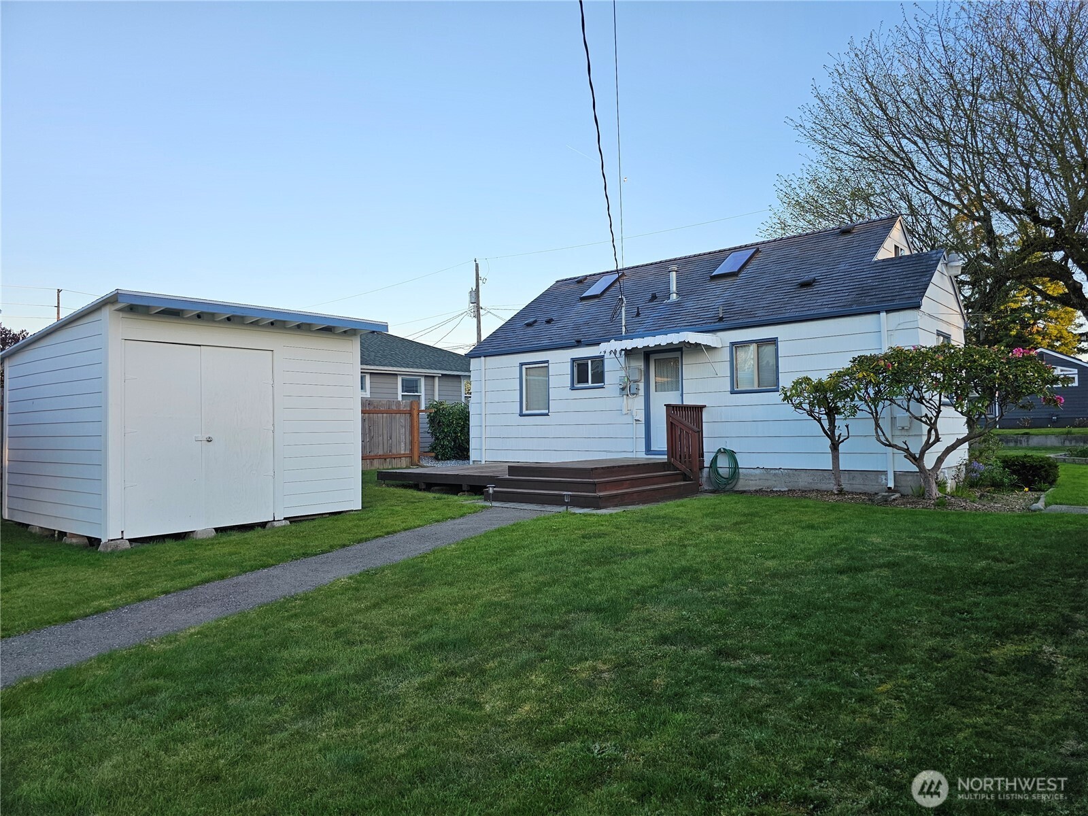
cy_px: 408
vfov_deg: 58.9
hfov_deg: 73.9
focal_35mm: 23
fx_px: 723
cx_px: 544
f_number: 1.7
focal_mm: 6.3
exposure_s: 1/207
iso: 20
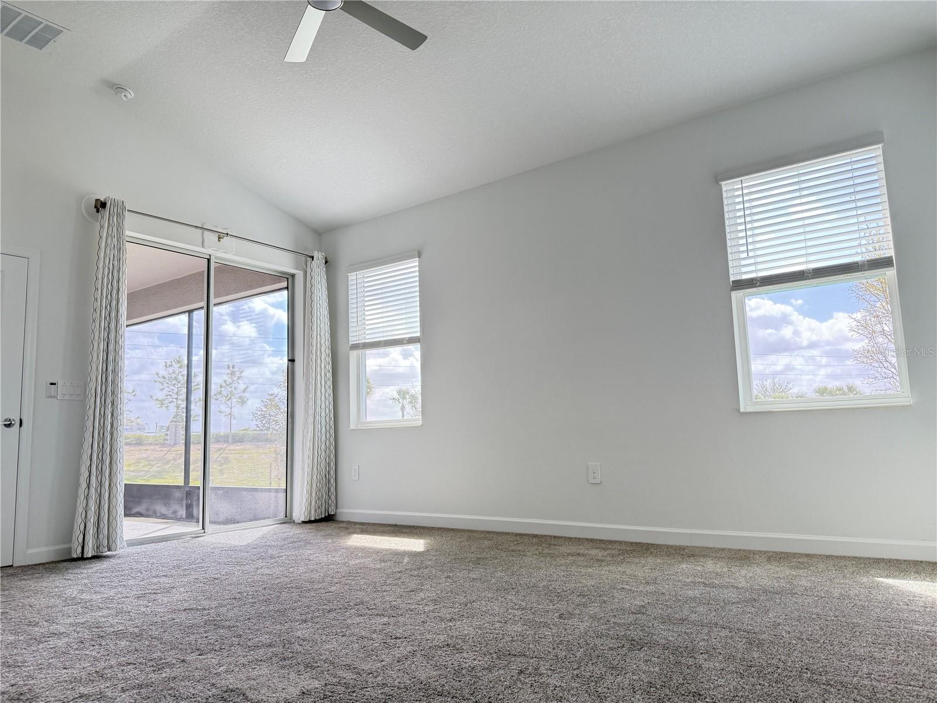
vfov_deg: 56.8
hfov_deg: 71.6
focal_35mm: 24
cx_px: 468
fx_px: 650
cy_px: 352
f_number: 1.78
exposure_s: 1/239
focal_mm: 6.76
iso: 160
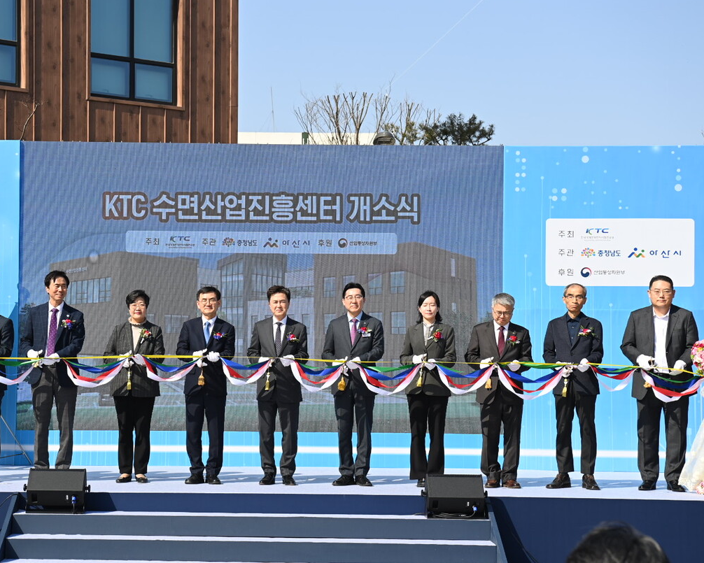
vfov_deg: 20.7
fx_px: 1542
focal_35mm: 74
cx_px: 272
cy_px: 295
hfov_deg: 25.7
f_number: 7.1
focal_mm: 62
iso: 100
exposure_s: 1/320
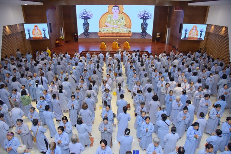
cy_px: 77
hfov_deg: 73.8
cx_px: 116
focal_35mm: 24
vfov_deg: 53.1
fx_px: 154
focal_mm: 24
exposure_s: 1/160
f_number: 5
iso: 1000
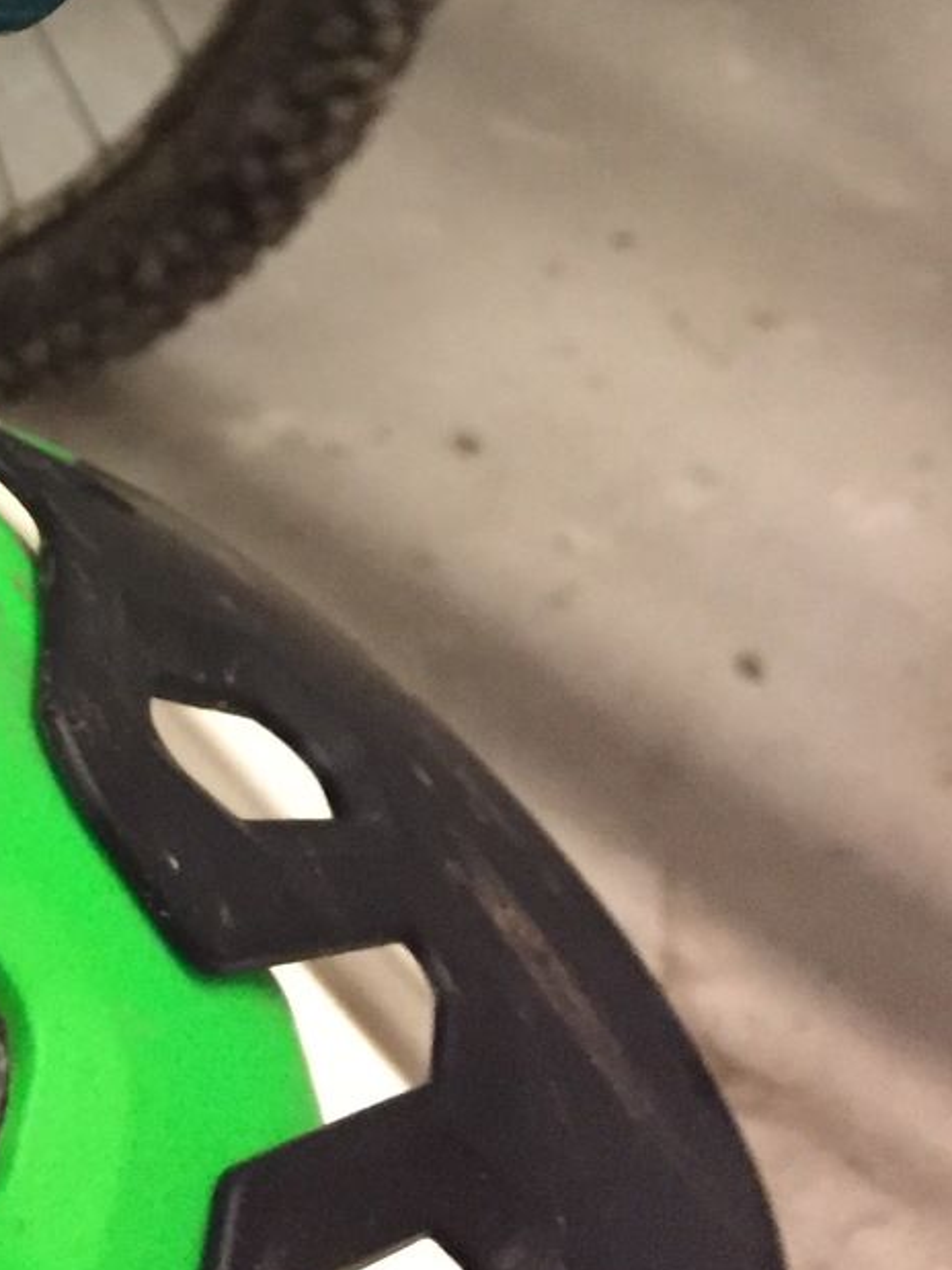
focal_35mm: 75
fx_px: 2751
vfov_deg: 24.2
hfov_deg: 18.5
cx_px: -207
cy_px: -154
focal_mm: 4.15
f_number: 2.2
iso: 400
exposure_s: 1/17
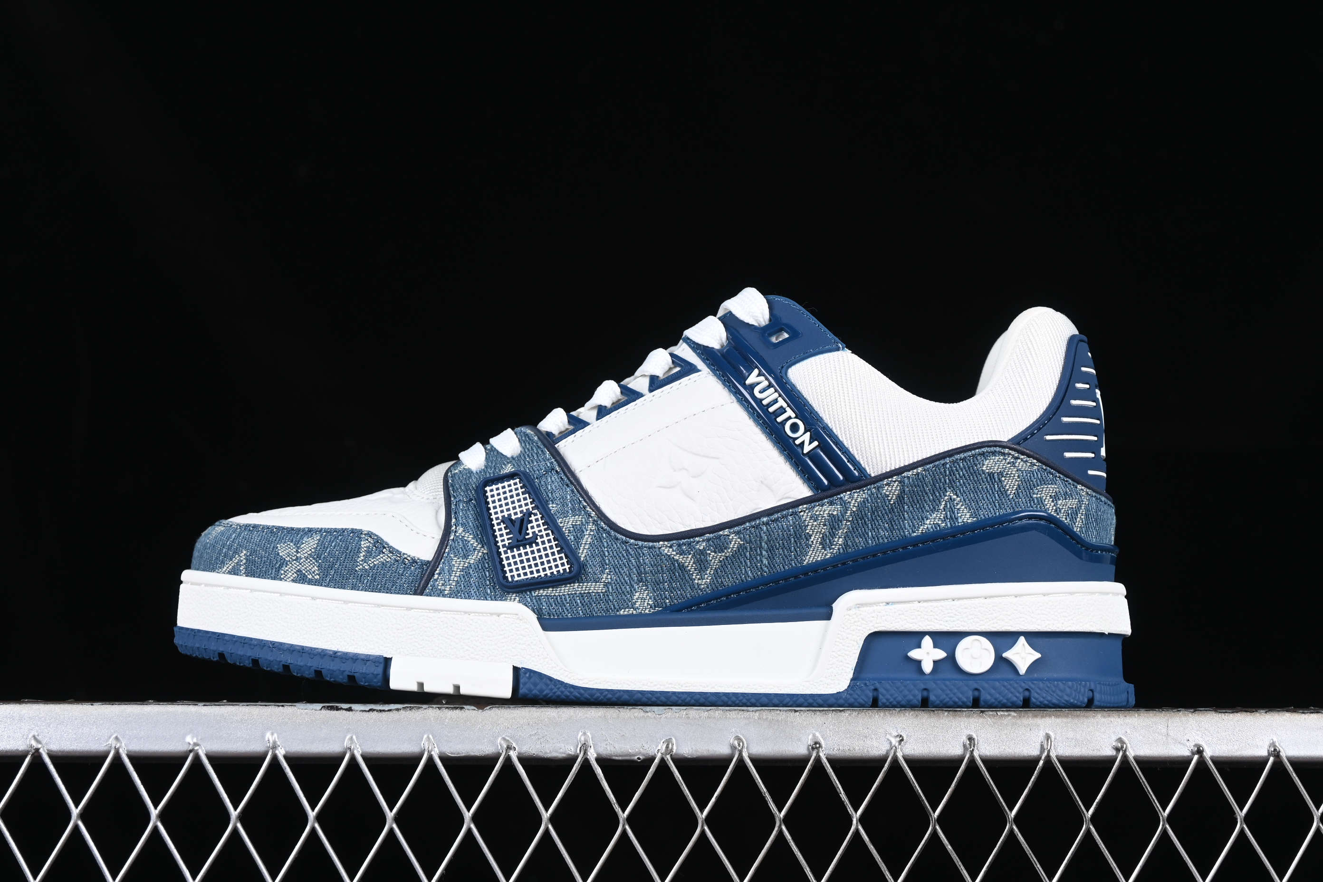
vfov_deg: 18.2
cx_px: 662
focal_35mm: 75
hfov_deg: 27.0
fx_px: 2756
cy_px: 441
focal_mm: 50
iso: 160
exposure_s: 1/60
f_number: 7.1
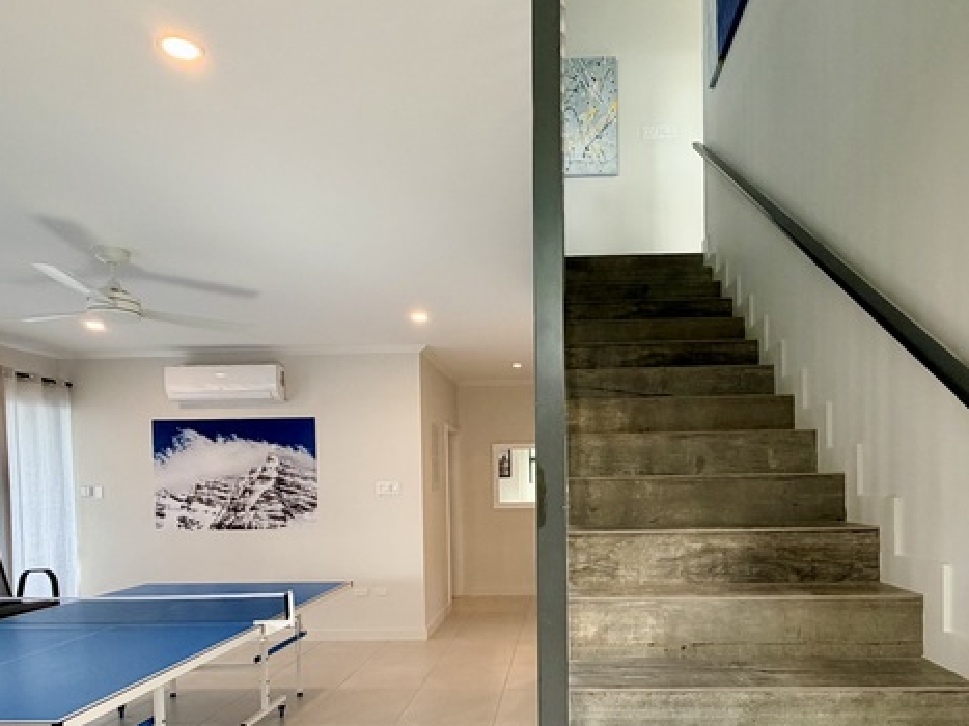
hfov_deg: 71.3
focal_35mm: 24
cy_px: 500
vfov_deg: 55.3
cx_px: 552
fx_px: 672
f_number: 2.2
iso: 160
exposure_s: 1/100
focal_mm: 2.22
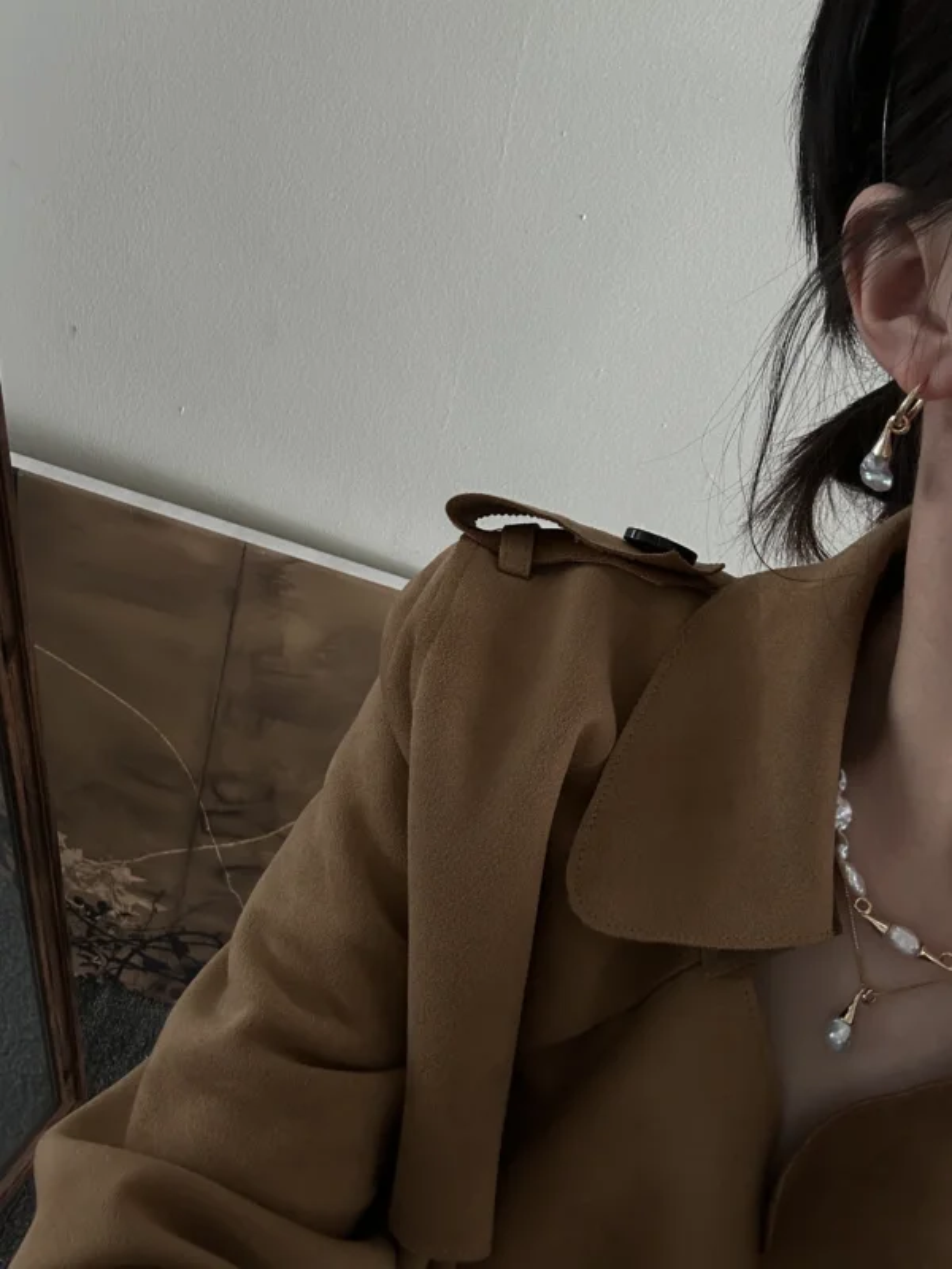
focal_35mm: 30
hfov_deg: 46.8
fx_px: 1100
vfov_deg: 60.0
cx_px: 476
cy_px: 634
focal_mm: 2.69
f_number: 1.9
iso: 80
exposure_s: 1/94
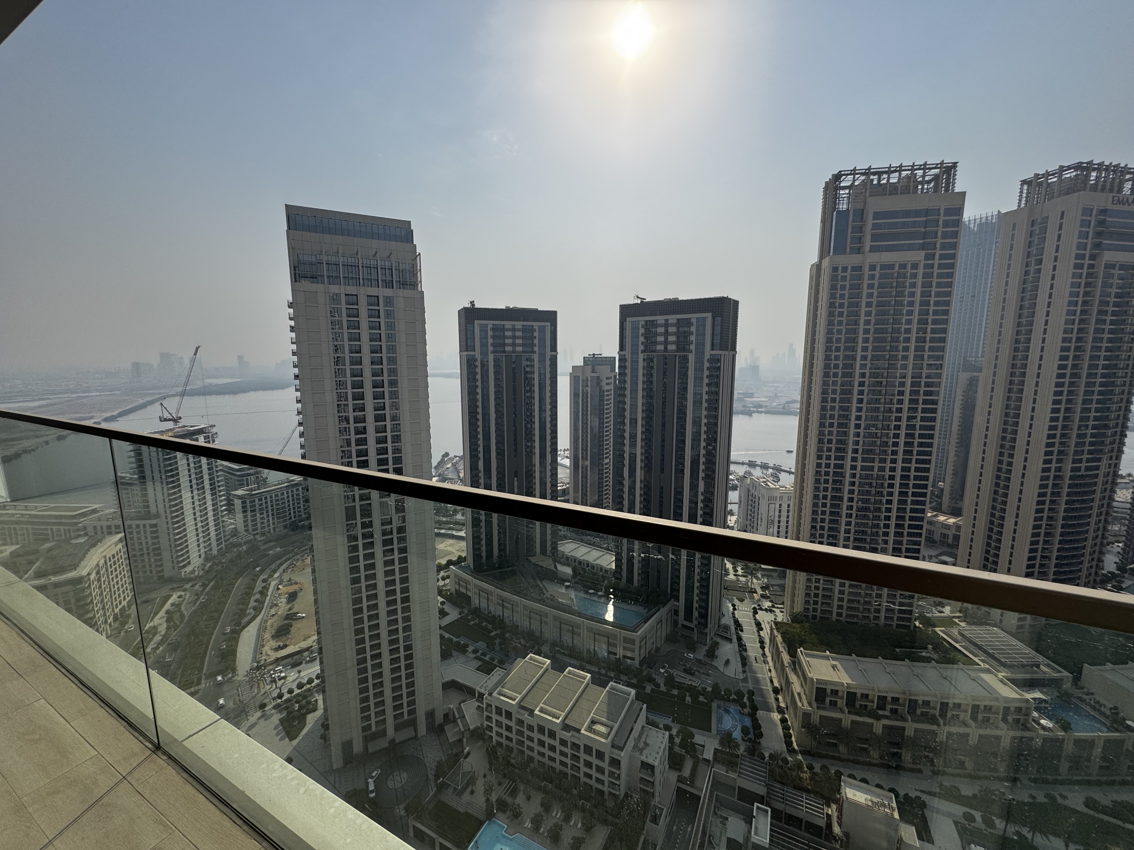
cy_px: 425
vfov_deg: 85.7
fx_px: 459
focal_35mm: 14
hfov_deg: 102.1
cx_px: 567
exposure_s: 1/3906
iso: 40
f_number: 2.2
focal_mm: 2.22
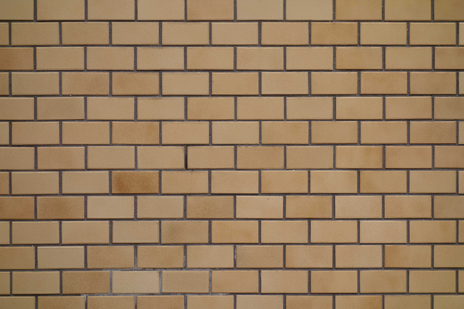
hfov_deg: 20.4
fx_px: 1289
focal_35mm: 100
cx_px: 232
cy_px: 154
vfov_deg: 13.7
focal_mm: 37.1
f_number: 5.6
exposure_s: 1/100
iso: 125
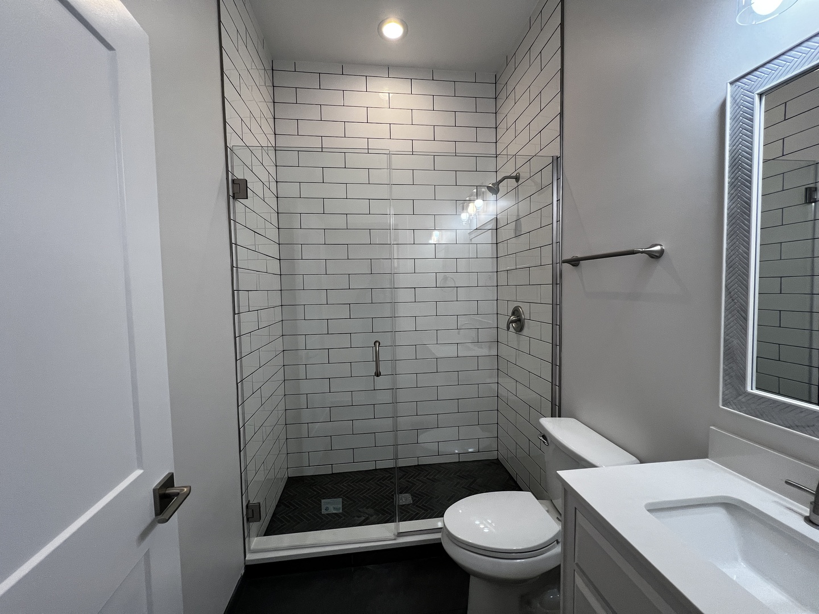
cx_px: 410
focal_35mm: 13
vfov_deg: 89.9
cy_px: 307
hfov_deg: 106.2
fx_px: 308
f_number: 1.8
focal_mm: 1.57
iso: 125
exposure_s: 1/120
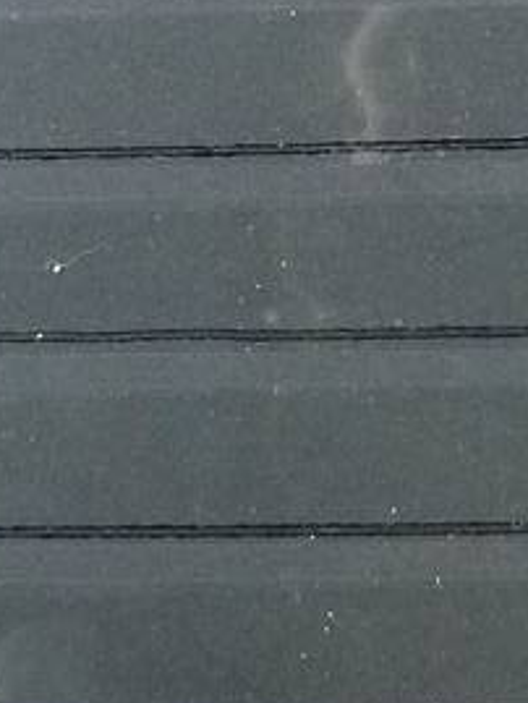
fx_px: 2317
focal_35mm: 114
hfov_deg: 13.0
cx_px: 382
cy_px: 24
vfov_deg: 16.9
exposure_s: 1/60
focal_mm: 5.4
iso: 320
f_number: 3
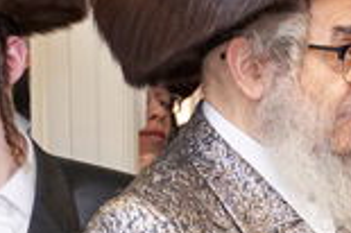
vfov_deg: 6.2
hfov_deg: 8.5
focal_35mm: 218
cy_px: 313
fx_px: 2123
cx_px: 894
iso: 800
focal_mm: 33
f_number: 2.8
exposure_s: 1/125
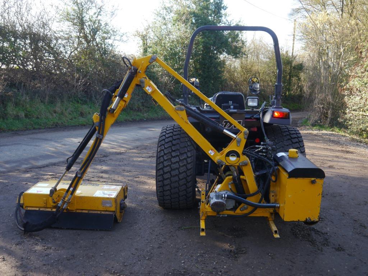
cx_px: 184
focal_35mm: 34
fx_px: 361
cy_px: 138
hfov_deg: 54.0
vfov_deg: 41.8
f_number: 4
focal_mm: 17
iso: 160
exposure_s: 1/125
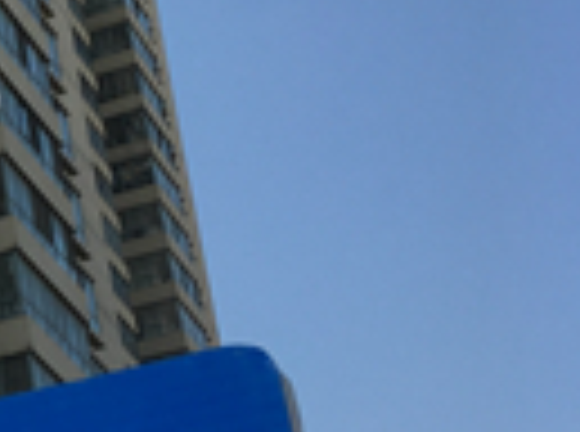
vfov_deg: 11.9
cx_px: -607
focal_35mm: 124
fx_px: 2072
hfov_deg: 13.5
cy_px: 198
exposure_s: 1/1115
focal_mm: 4.15
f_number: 2.2
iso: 25
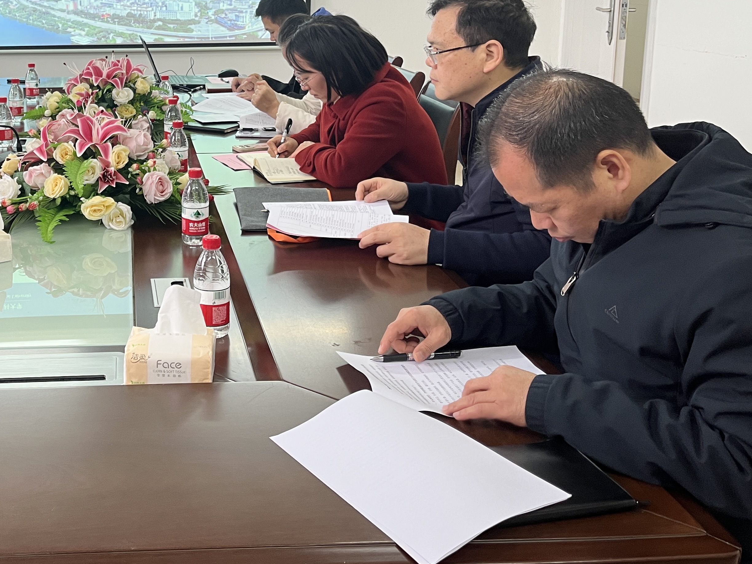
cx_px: 157
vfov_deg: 32.8
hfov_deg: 42.0
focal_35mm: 43
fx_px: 934
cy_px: 123
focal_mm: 5.1
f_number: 1.6
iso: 80
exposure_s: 1/50
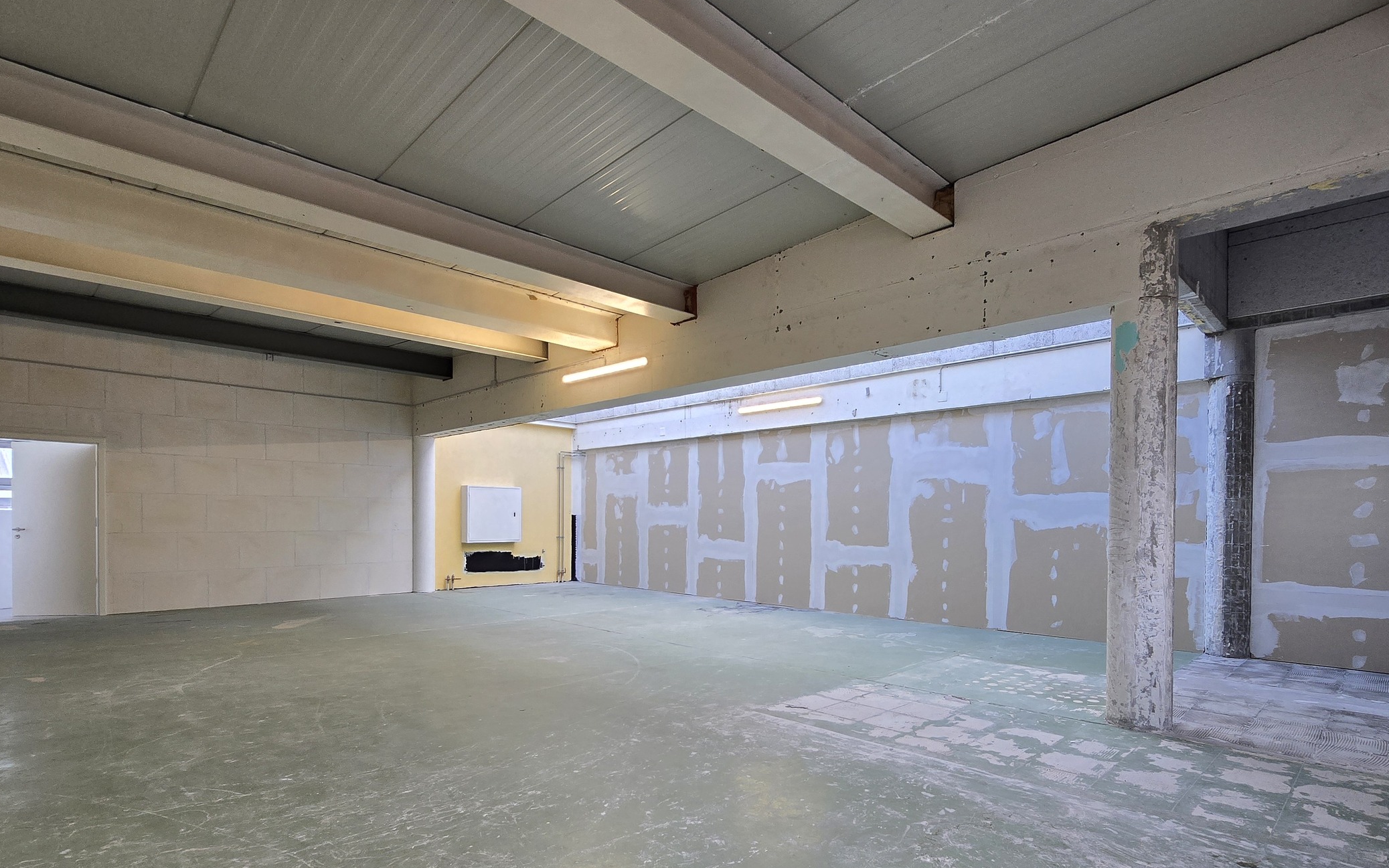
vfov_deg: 67.2
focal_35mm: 17
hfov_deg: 94.3
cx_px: 734
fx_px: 644
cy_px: 527
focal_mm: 2.2
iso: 80
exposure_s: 1/50
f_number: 2.2
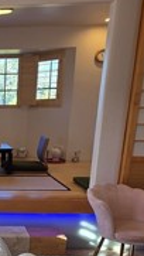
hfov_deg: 20.6
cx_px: -71
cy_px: 214
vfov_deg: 39.3
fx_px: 339
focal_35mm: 50
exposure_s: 1/120
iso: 32
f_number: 1.9
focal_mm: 2.2
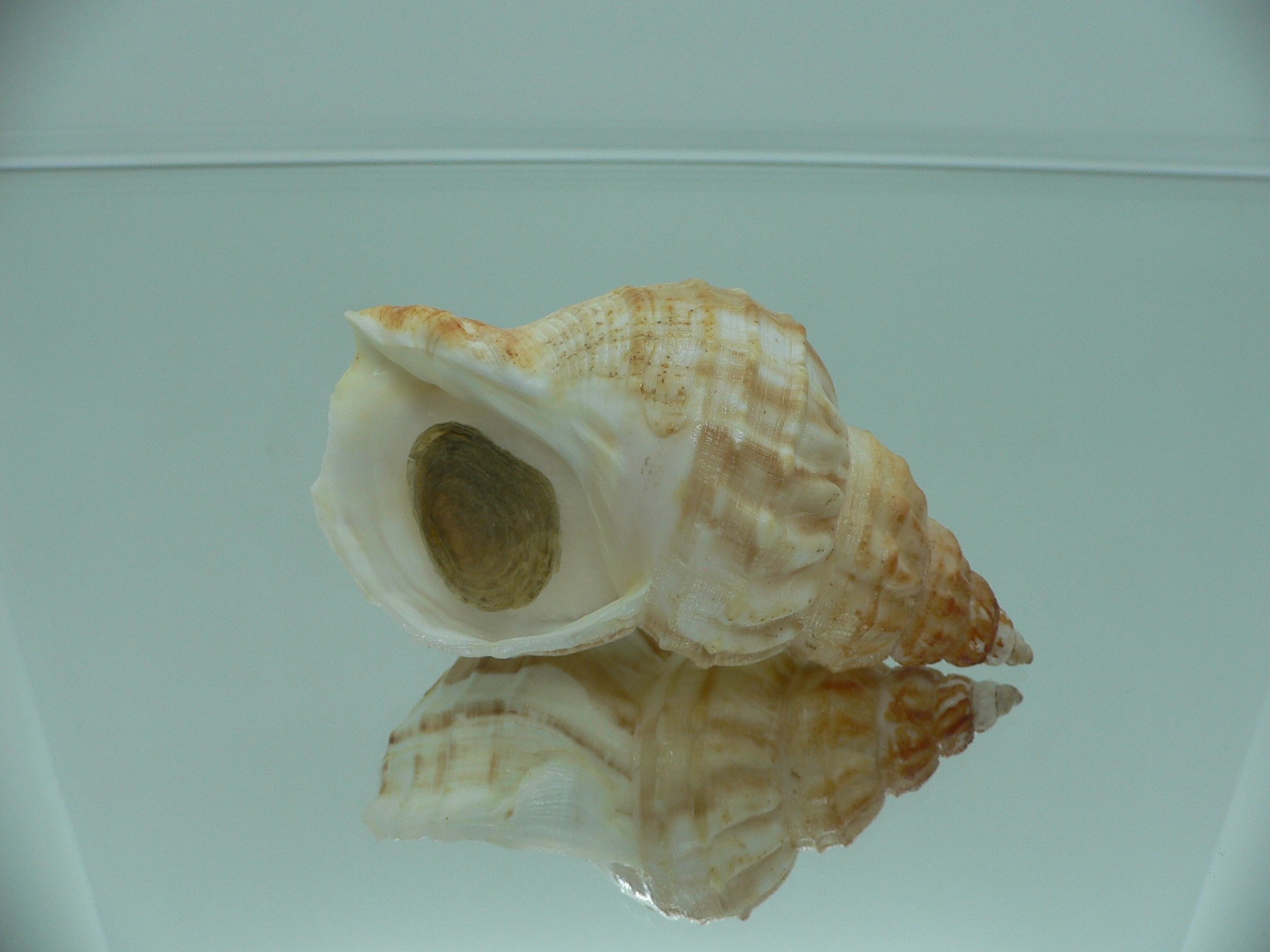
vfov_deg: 40.7
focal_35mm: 35
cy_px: 476
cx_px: 635
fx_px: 1284
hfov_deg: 52.6
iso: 80
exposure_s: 1/60
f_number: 2.8
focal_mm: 4.6
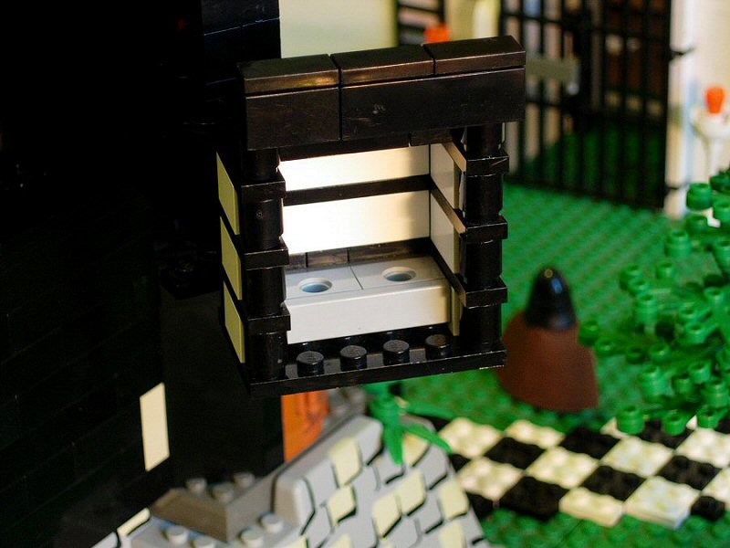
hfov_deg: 17.4
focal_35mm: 113
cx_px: 365
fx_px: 2383
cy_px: 274
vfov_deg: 13.1
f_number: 4.9
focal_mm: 23.4
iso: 200
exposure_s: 1/4.7
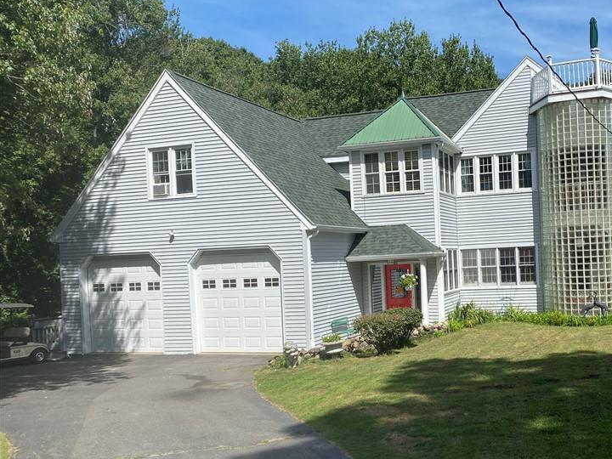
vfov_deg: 38.6
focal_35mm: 37
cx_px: 434
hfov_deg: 48.8
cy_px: 256
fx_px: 654
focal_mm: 4.25
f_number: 1.8
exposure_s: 1/3731
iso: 32
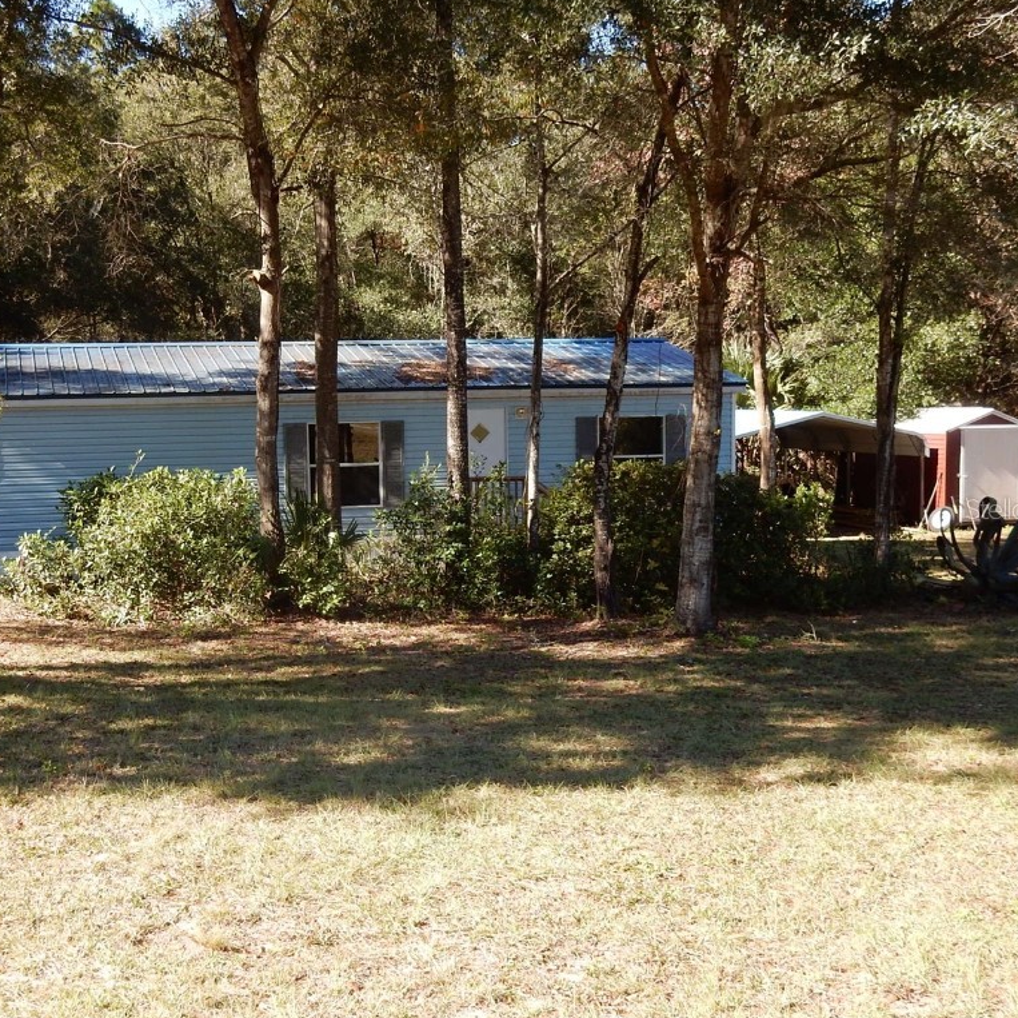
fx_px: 1697
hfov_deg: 33.3
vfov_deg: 33.4
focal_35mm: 51
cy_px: 508
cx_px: 408
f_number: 4.2
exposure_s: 1/200
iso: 125
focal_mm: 7.6
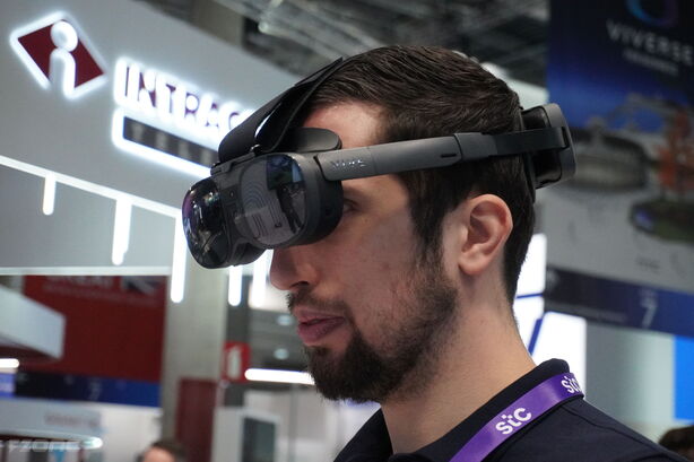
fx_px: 1445
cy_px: 231
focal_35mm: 75
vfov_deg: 18.2
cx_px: 347
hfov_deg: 27.0
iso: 6400
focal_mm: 50
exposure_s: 1/640
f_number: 5.6
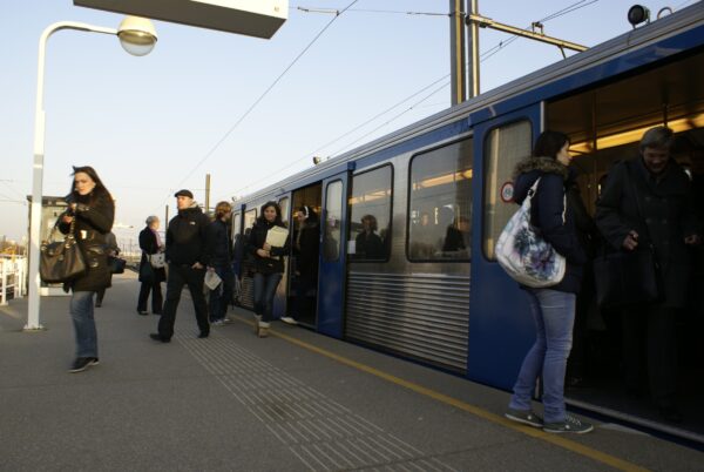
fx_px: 529
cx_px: 352
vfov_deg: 48.1
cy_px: 236
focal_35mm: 27
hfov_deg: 67.3
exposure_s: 1/60
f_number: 8
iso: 100
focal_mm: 18
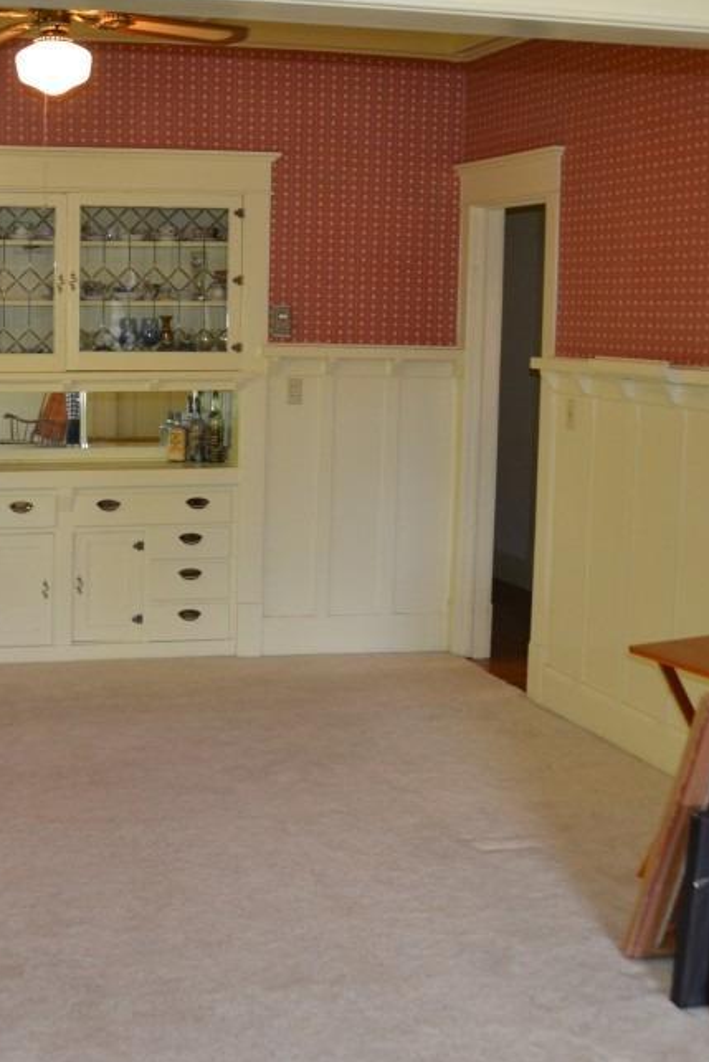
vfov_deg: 36.8
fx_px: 1594
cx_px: 139
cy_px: 446
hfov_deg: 24.7
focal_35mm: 54
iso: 500
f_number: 3.5
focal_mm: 20
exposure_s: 1/60
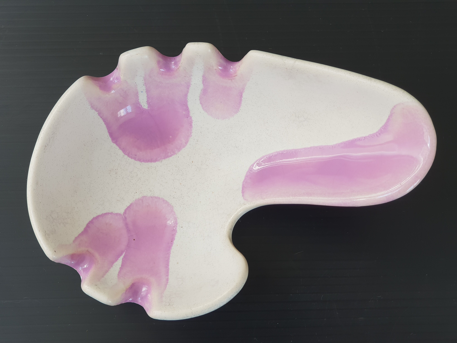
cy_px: 172
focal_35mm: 52
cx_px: 228
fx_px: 687
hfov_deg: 36.8
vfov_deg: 28.0
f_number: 2.4
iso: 32
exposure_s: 1/50
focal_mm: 6
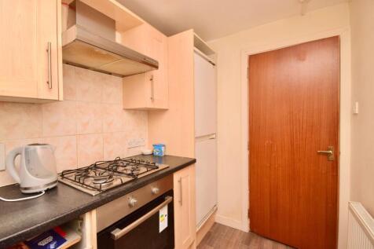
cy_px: 124
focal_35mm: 15
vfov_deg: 77.3
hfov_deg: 100.4
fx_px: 156
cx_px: 187
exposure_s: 1/100
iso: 800
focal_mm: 10
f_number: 10
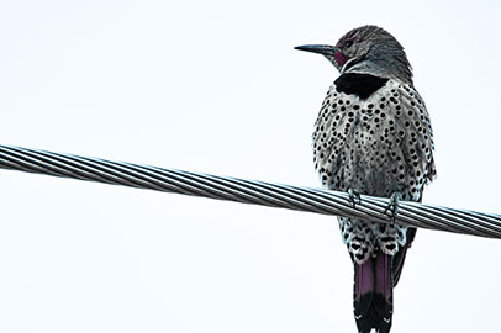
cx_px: 213
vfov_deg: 0.9
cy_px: 194
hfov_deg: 1.4
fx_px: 20552
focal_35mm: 1478
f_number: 13
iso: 720
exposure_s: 1/1250
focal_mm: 1200
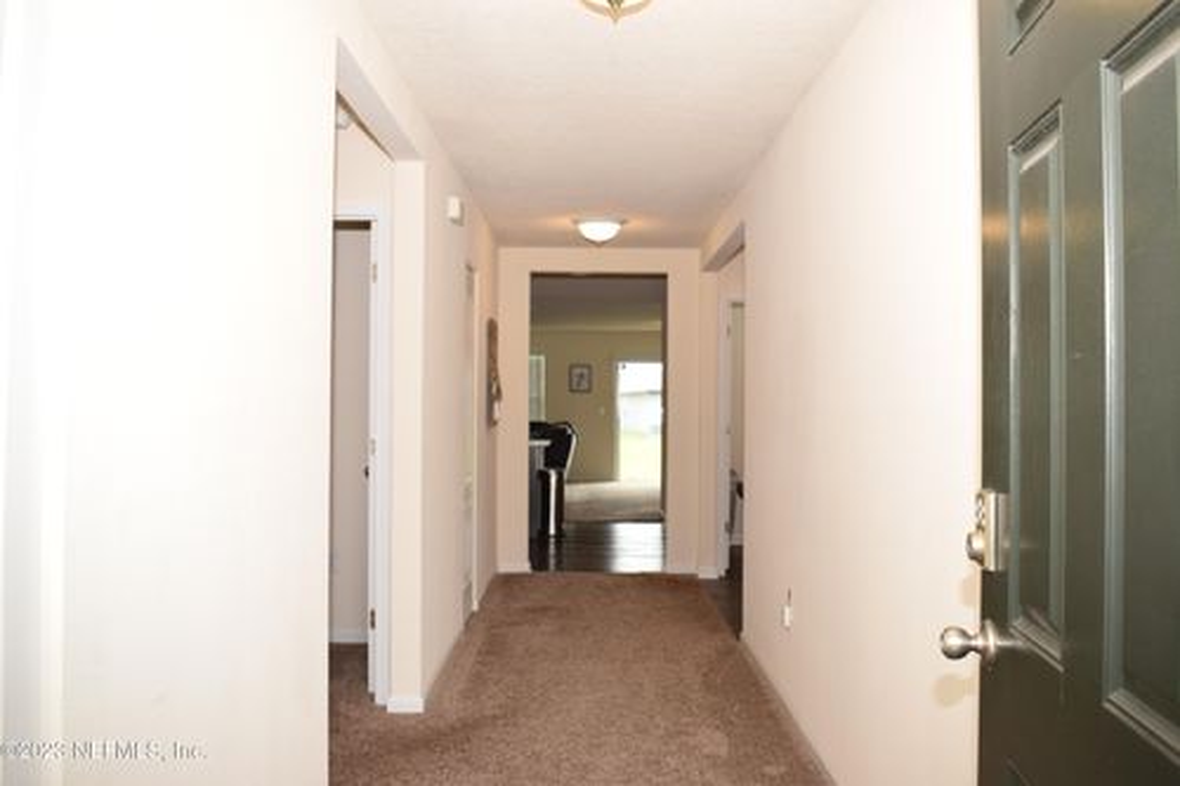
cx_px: 590
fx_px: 1032
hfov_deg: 59.5
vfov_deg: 41.7
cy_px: 393
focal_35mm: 32
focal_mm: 21
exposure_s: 1/125
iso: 500
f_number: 5.6
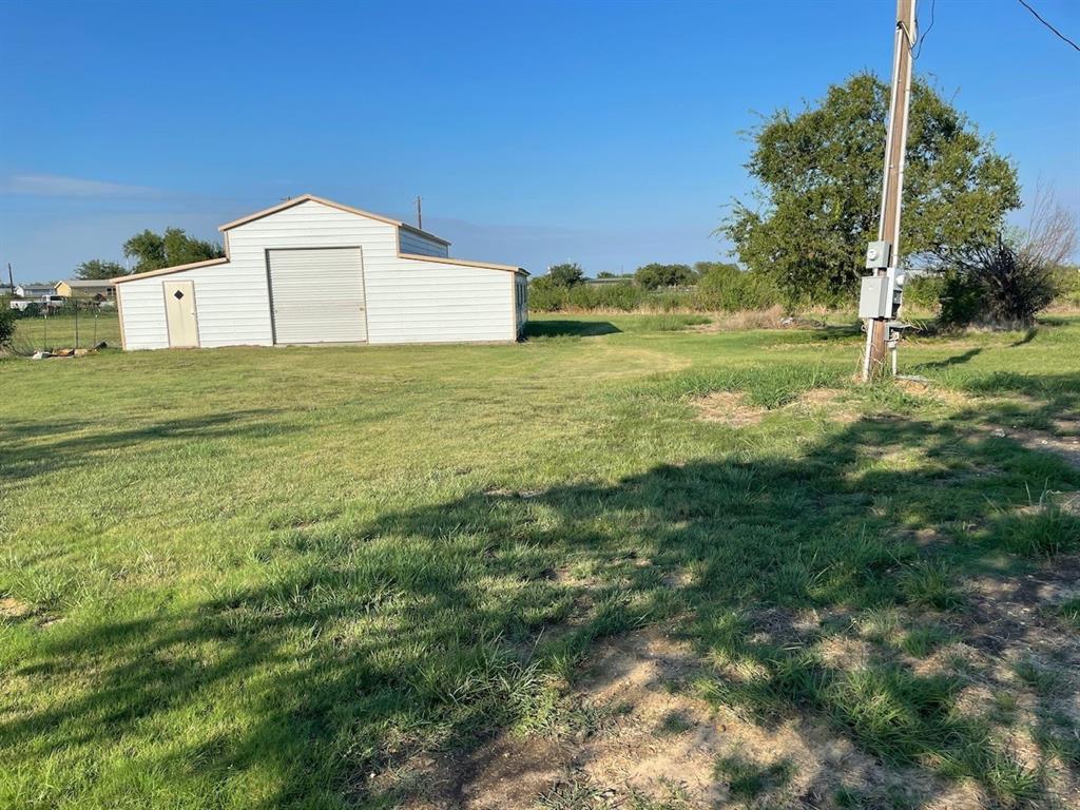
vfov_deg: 53.1
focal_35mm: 26
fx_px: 811
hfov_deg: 67.3
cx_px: 540
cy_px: 405
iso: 32
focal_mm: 4.2
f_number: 1.6
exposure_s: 1/2747
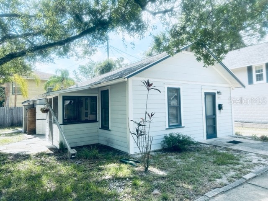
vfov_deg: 56.8
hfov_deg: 71.6
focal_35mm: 24
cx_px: 134
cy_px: 100
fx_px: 186
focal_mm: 6.86
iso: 80
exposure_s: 1/1880
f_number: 1.78
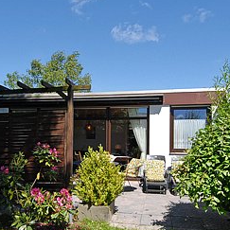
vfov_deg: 49.5
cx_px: 110
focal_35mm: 33
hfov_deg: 49.7
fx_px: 248
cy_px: 136
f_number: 10
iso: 400
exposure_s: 1/350
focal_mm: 14
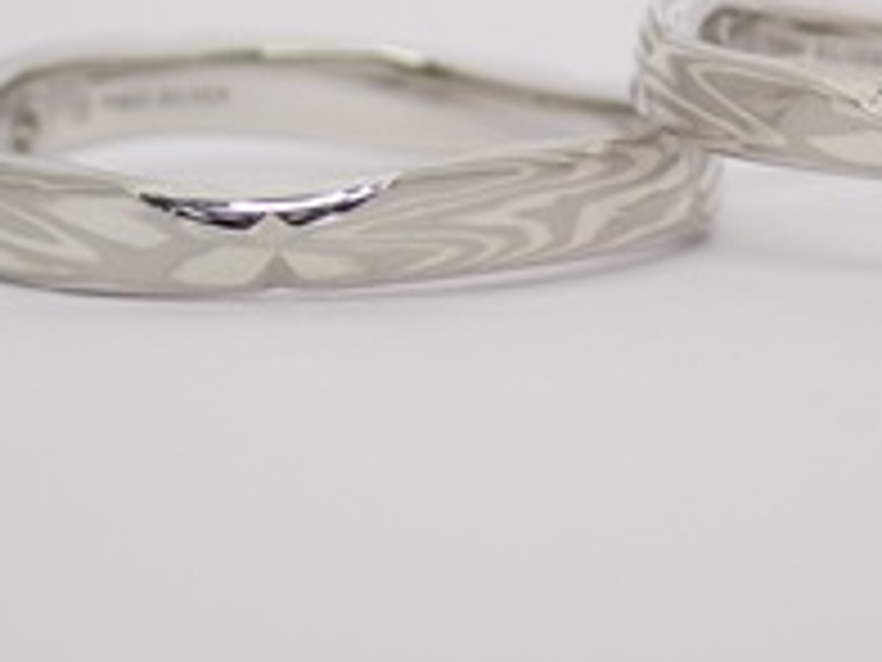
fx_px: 4510
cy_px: 137
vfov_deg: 8.4
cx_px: 630
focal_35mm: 177
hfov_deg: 11.2
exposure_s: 1/160
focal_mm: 13.65
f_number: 4.1
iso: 200
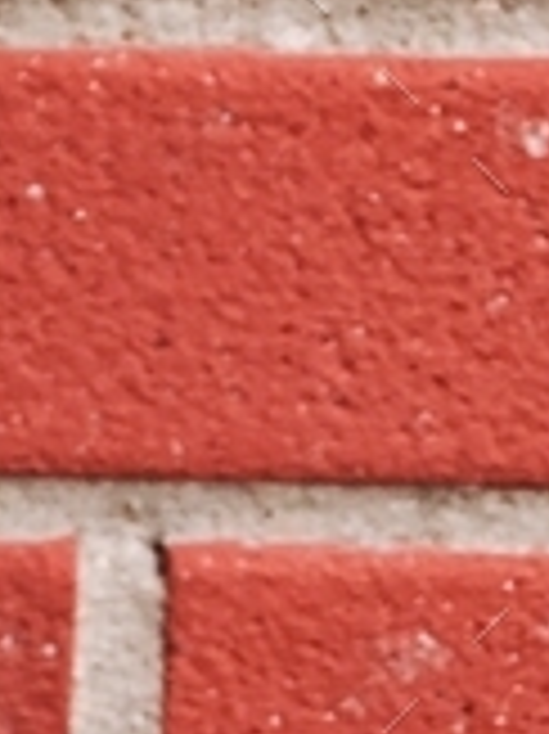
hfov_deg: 9.6
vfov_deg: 13.0
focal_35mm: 140
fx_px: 2964
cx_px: -657
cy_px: -529
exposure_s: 1/120
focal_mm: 4.15
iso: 32
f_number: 2.2
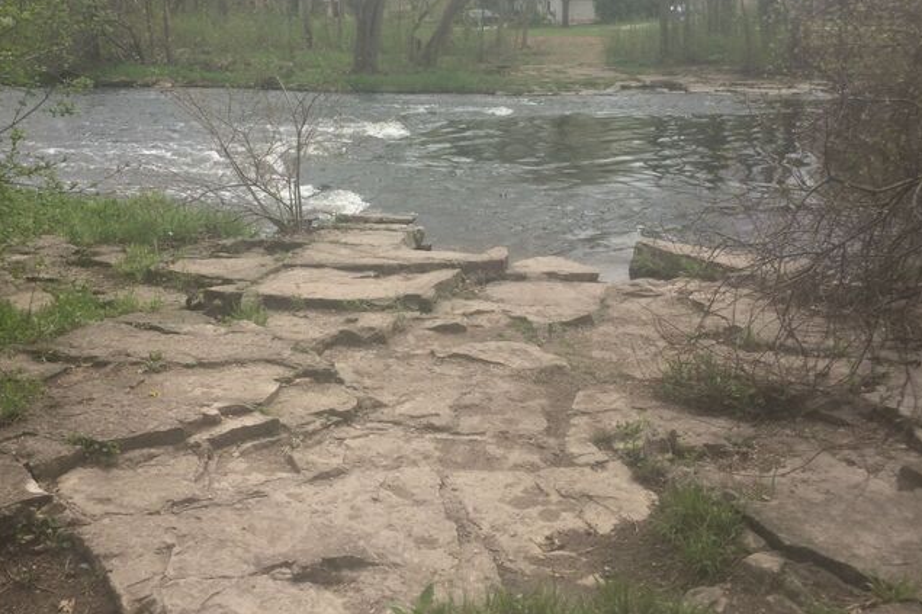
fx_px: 973
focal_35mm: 38
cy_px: 216
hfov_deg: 50.7
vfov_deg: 34.8
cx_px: 453
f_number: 2.2
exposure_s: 1/954
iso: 32
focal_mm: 4.15
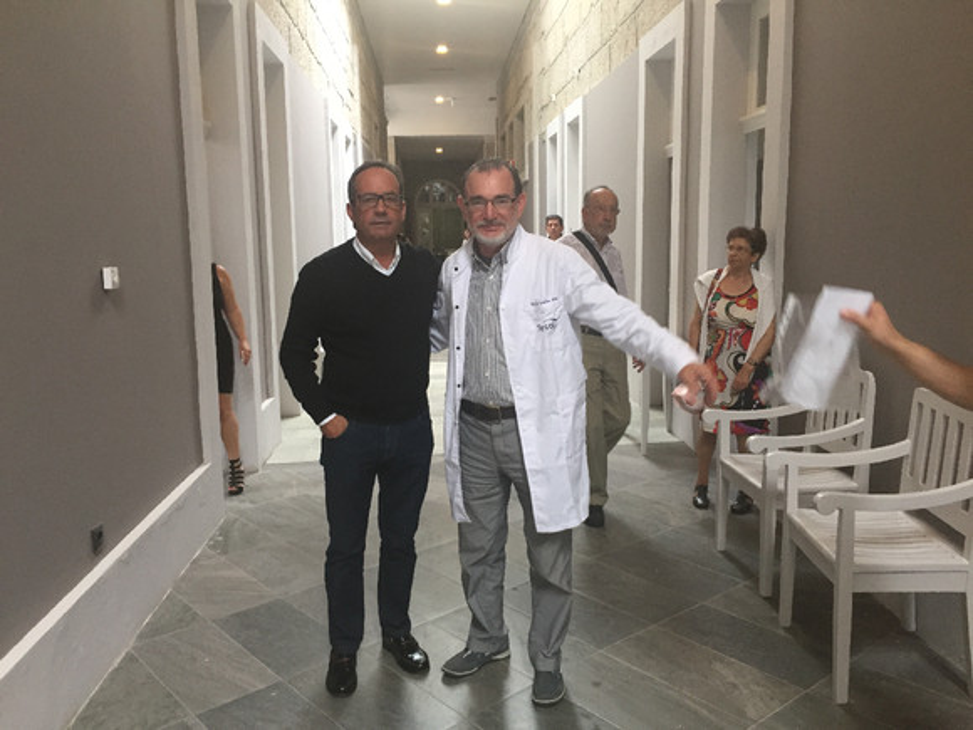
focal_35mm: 29
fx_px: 815
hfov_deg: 61.7
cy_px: 365
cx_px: 486
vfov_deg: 48.2
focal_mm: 4.15
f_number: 2.2
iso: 100
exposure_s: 1/30
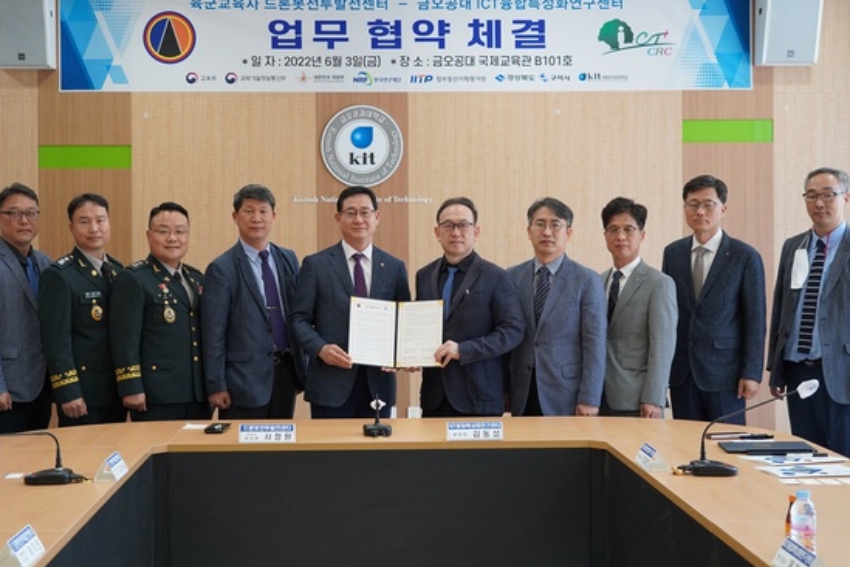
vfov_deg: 23.8
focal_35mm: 57
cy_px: 246
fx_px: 1346
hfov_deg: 35.0
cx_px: 385
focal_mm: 49
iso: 1000
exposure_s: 1/160
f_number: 4
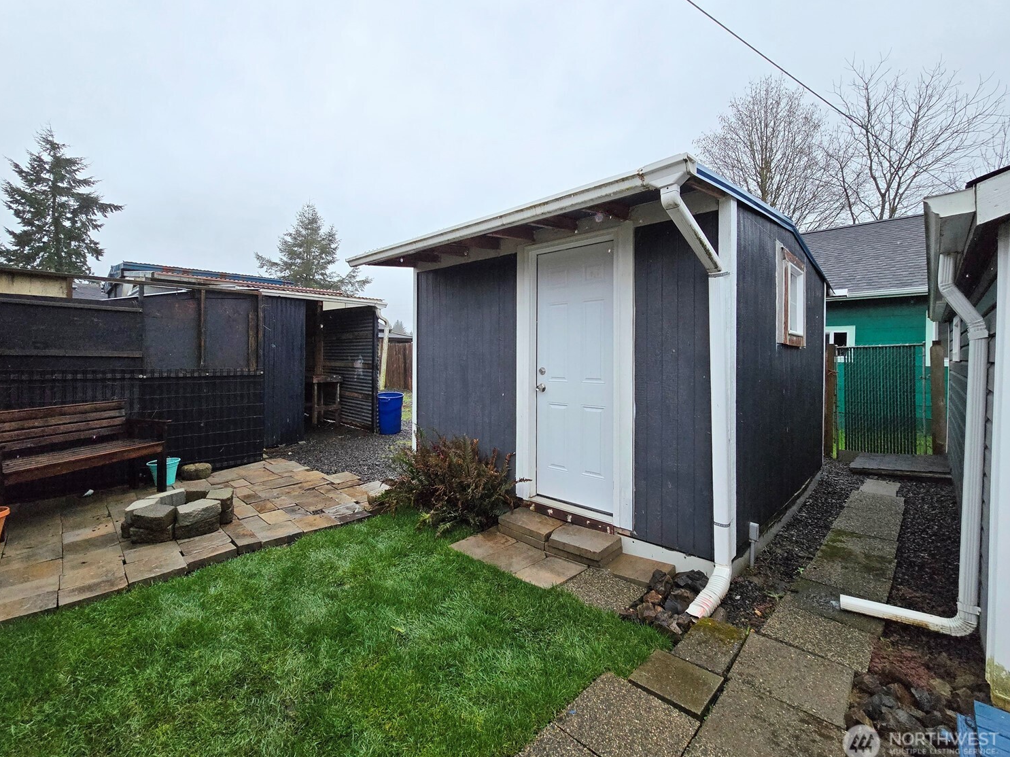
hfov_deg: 102.0
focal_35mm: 14
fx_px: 408
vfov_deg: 85.6
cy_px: 363
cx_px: 476
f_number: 2.2
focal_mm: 2.2
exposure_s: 1/2000
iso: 160
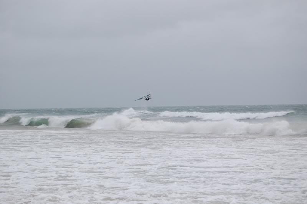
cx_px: 154
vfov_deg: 16.5
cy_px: 102
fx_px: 703
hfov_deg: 24.7
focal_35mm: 82
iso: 400
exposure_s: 1/1600
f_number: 7.1
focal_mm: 55
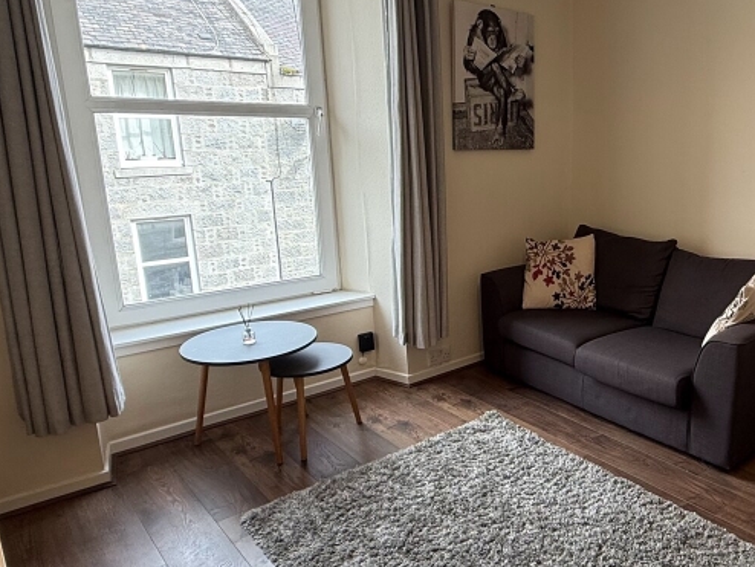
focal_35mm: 29
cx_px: 584
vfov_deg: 48.3
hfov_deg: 57.8
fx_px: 633
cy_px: 274
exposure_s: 1/100
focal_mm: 2.22
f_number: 2.2
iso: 125
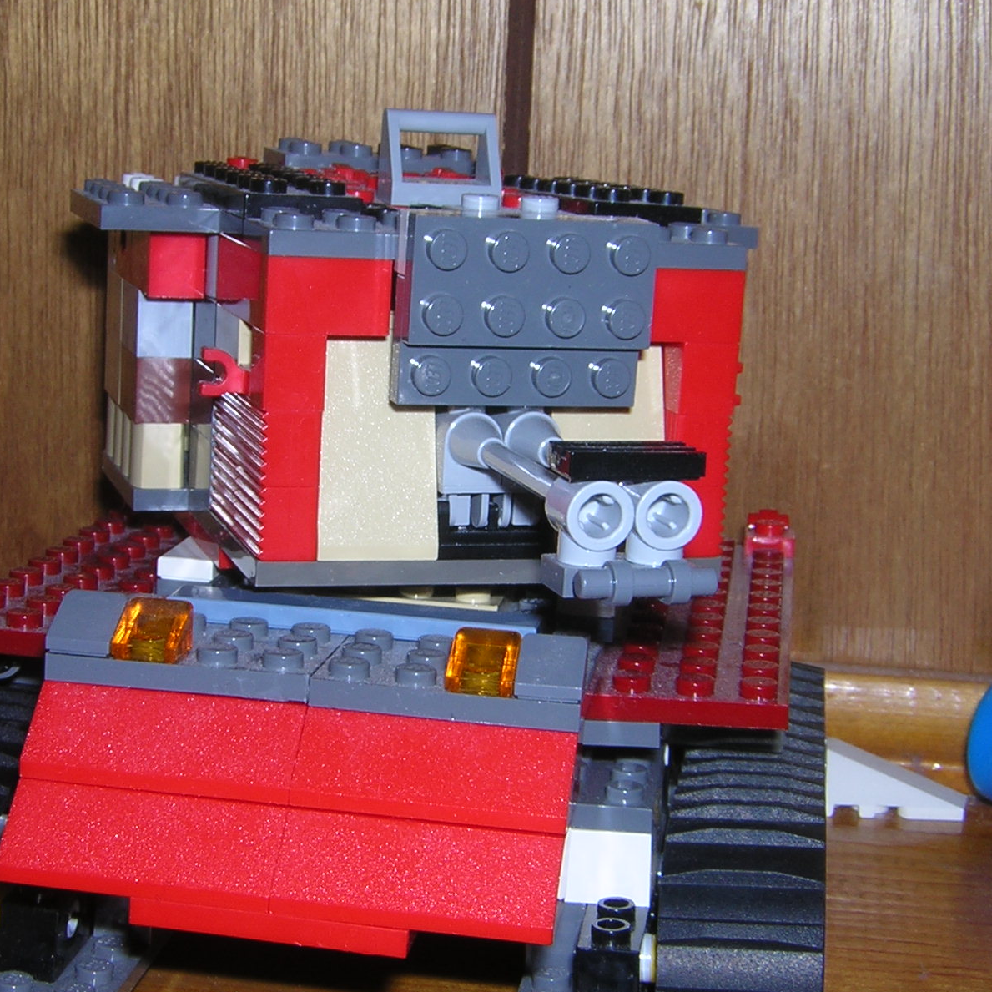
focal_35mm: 69
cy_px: 497
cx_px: 491
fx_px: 2237
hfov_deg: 25.0
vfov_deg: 25.0
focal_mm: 7.6
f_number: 6.6
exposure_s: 1/60.1
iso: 100
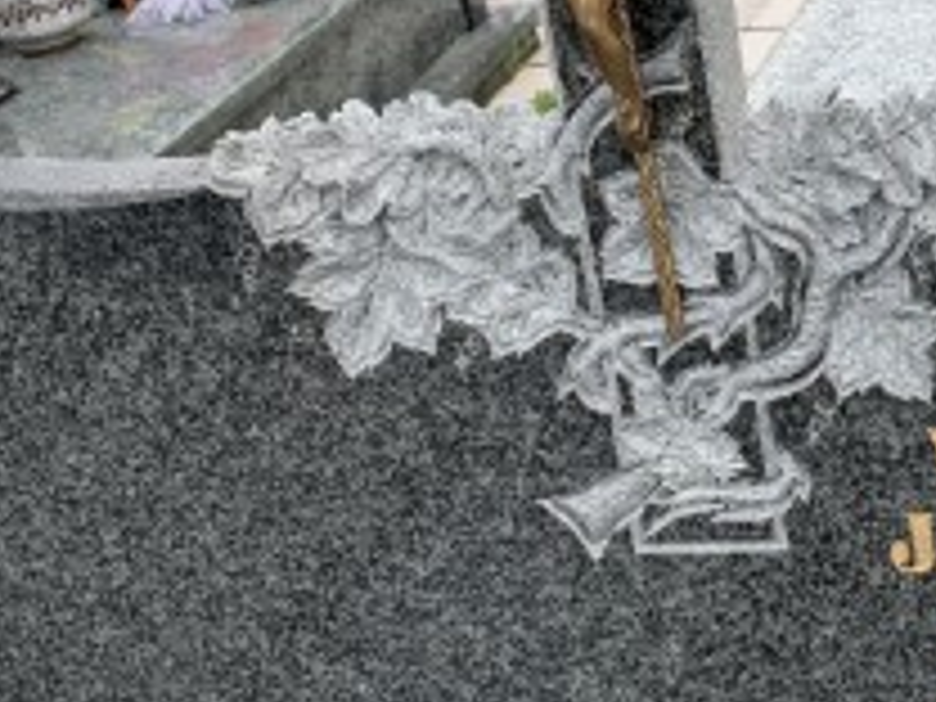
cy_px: -14
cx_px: 999
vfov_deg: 17.9
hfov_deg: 23.1
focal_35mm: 80
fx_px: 2163
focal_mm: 4.25
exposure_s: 1/1001
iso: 25
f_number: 1.8
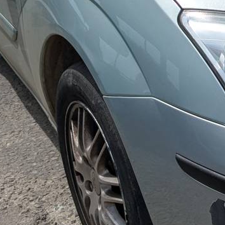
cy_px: 37
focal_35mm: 86
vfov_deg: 19.9
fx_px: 632
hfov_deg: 18.4
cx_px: 316
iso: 48
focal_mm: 6.81
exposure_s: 1/3774
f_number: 1.85
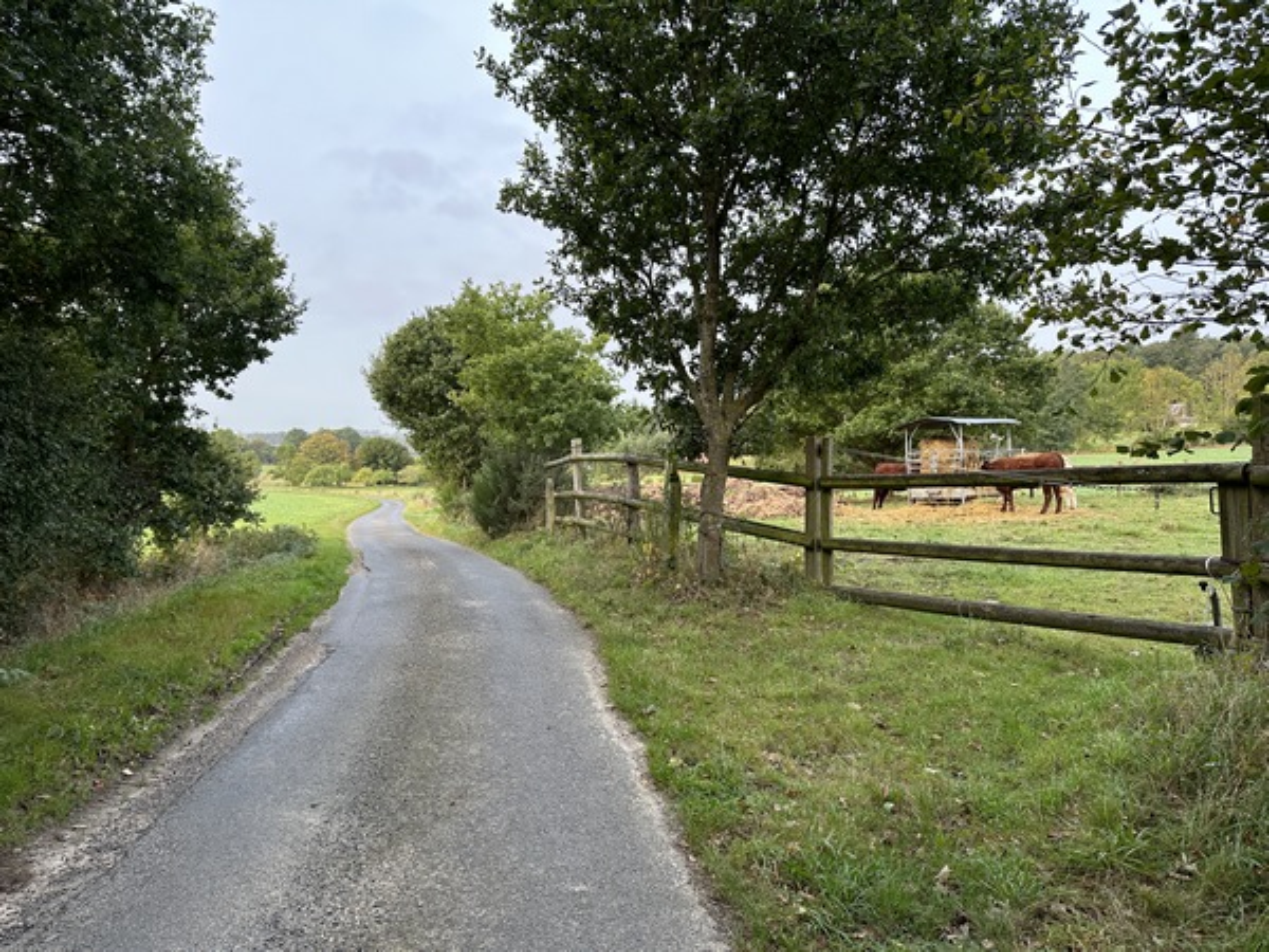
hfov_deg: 71.6
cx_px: 634
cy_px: 476
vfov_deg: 56.8
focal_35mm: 24
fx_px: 880
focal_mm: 6.86
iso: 80
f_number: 1.78
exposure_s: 1/209
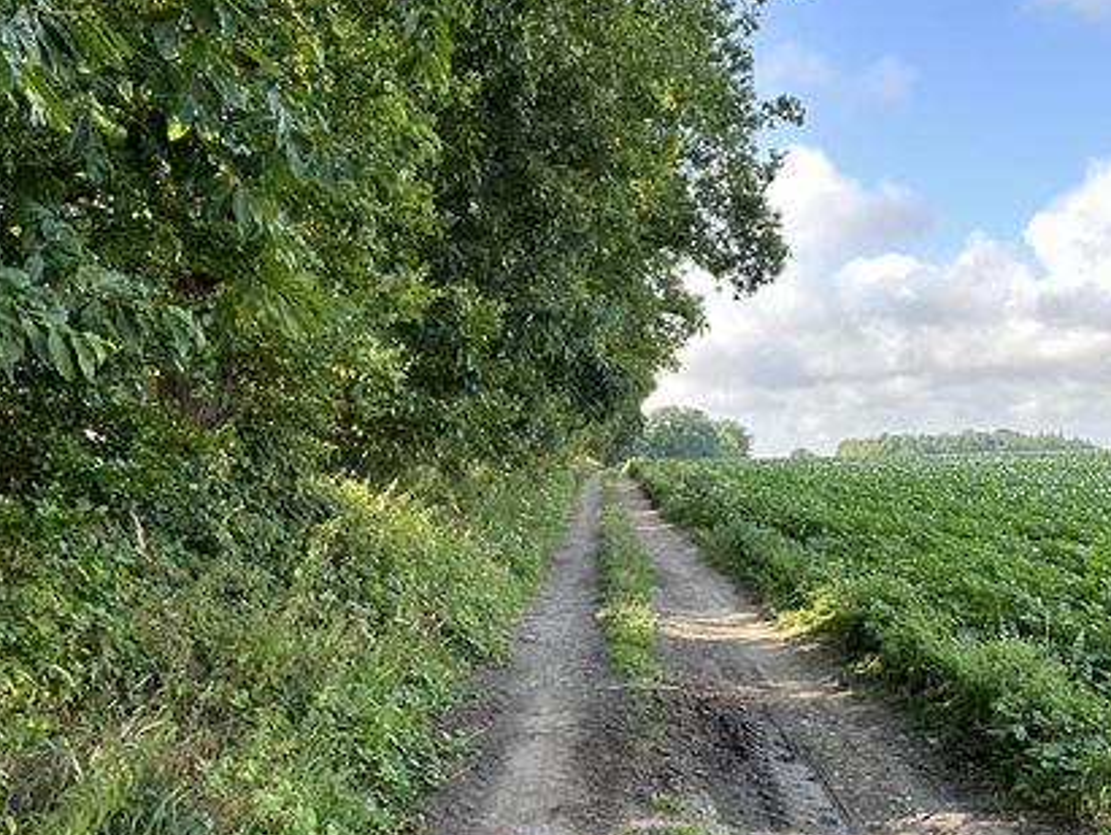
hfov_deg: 52.6
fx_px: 1124
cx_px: 570
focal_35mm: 35
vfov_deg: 40.4
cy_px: 527
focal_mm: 6.86
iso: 80
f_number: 1.78
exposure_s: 1/429
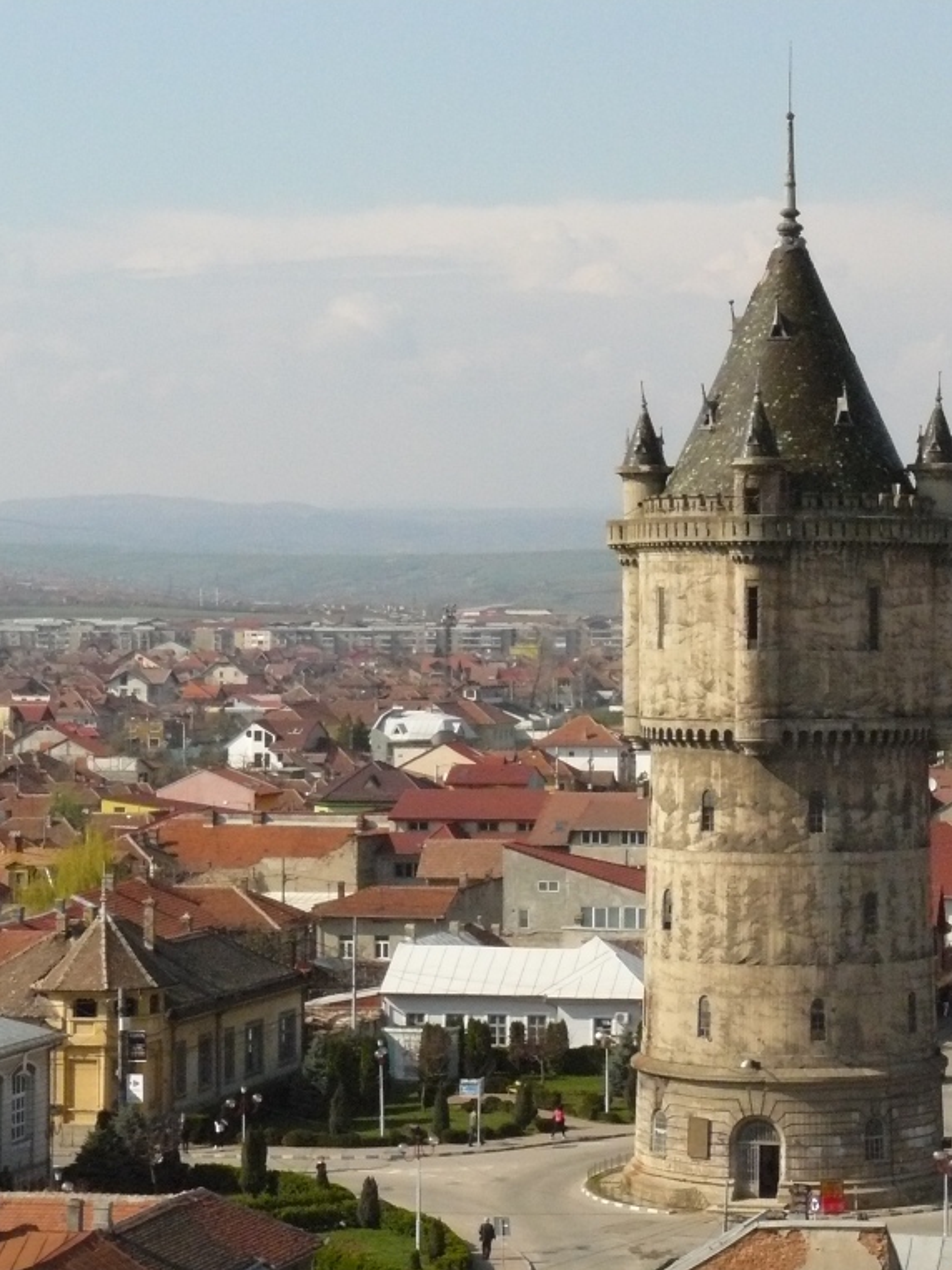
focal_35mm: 102
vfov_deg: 19.3
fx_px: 3741
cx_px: 786
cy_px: 633
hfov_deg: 14.4
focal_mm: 12.6
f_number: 8
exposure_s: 1/1000
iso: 400
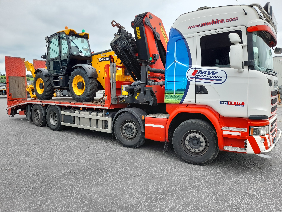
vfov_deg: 54.9
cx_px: 141
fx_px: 204
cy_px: 106
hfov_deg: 69.4
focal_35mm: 25
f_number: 2
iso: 20
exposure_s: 1/148
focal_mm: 4.6
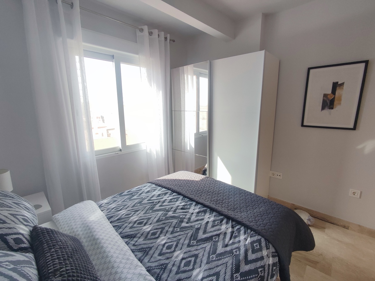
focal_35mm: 16
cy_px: 140
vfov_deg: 78.2
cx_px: 188
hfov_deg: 94.5
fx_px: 173
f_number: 2.2
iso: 50
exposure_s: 1/199
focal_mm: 1.65
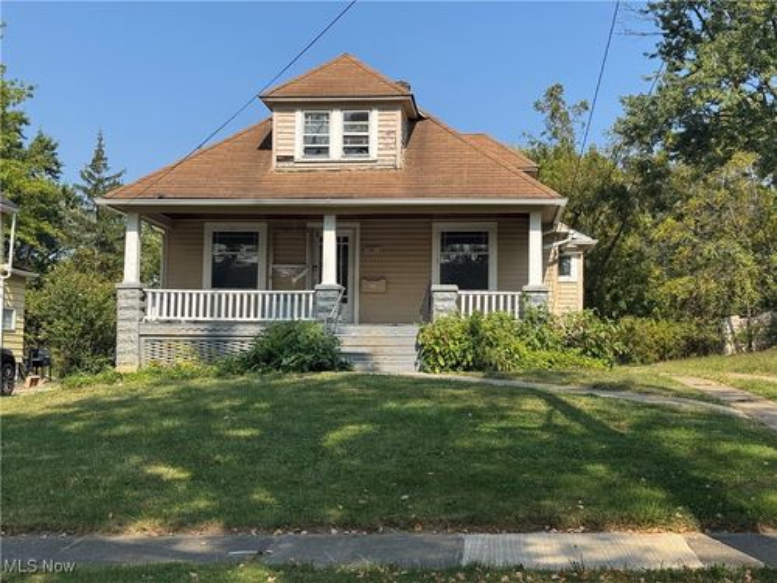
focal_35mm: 48
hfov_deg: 39.7
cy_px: 292
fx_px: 1077
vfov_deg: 30.3
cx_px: 388
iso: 64
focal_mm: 6.76
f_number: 1.78
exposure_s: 1/3257
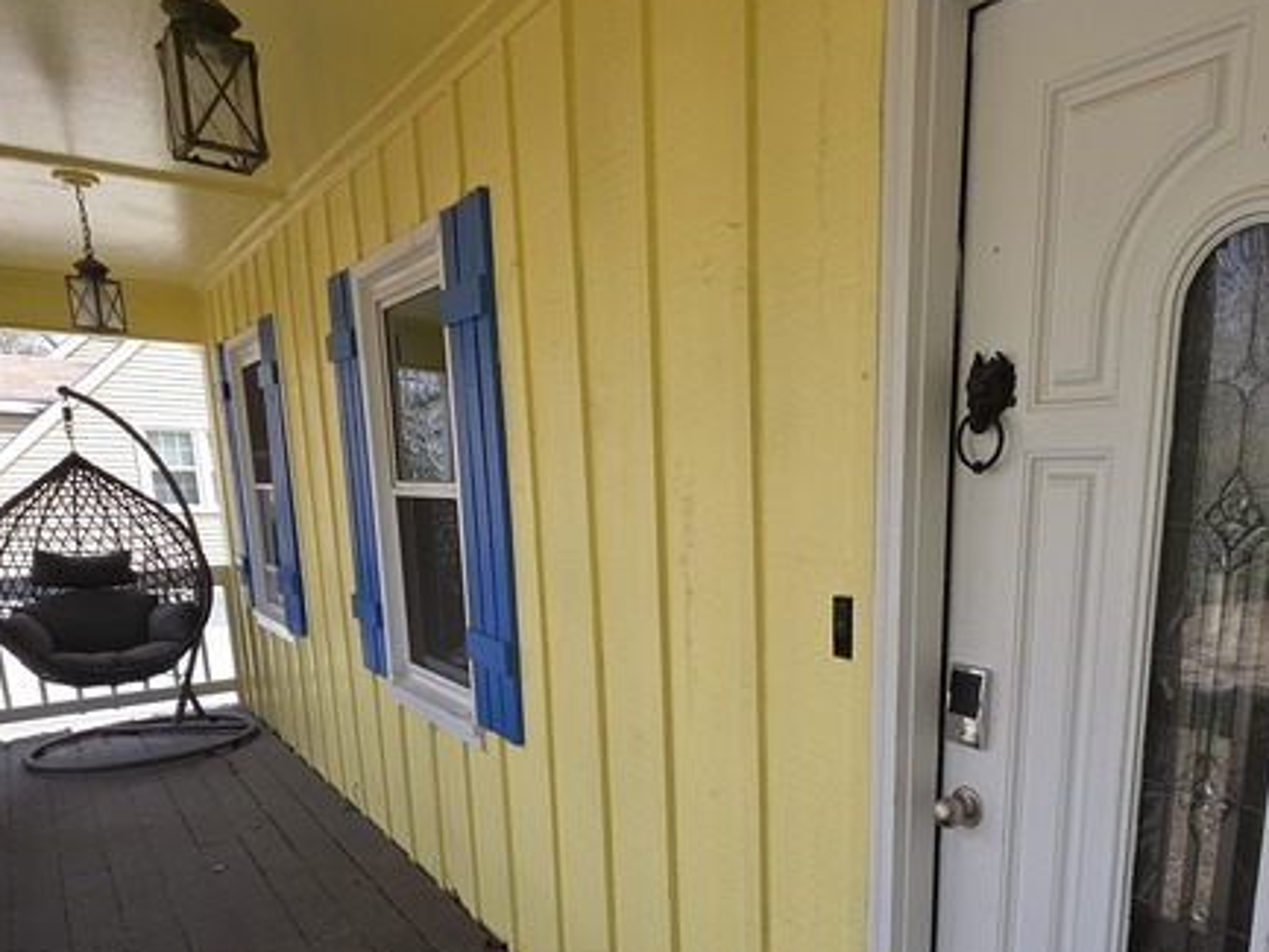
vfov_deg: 54.5
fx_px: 880
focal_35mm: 24
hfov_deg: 69.2
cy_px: 700
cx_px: 862
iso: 20
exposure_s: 1/224
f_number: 1.9
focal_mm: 2.2
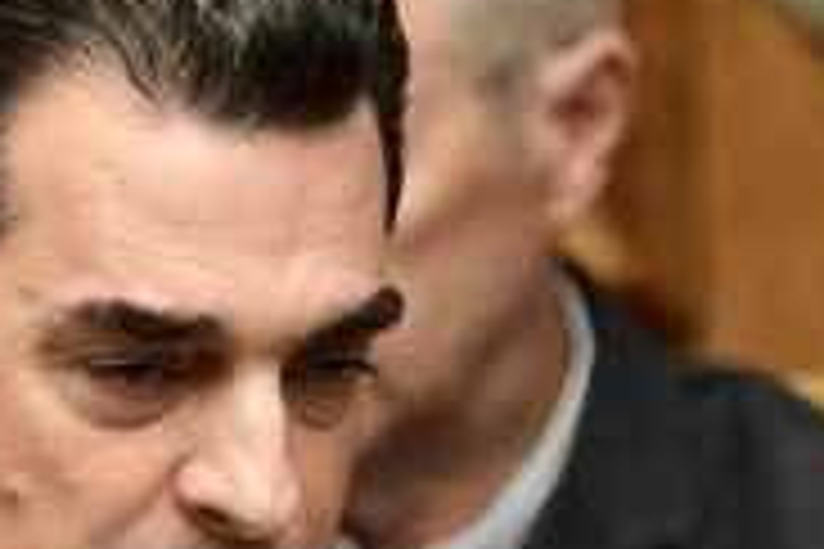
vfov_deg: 0.8
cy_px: 1109
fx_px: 37535
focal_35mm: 1640
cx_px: 756
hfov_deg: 1.3
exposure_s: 1/500
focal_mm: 200
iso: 1000
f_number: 3.2
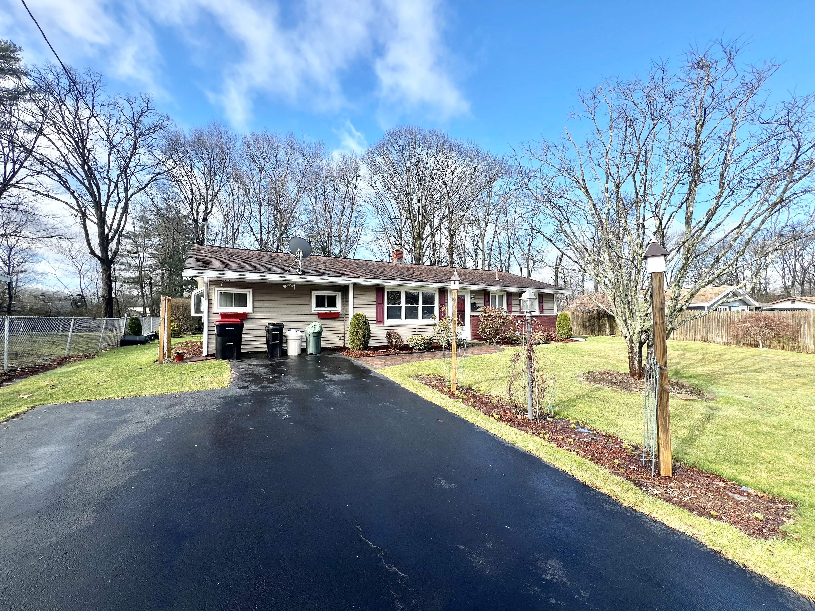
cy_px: 306
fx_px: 306
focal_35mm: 13
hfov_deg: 106.2
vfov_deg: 89.9
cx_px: 408
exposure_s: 1/579
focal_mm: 1.57
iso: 32
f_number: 1.8
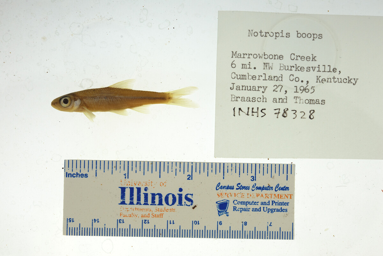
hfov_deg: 33.4
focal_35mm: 60
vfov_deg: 22.6
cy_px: 128
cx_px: 192
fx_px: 639
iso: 100
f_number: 10
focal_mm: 60
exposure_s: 1/200
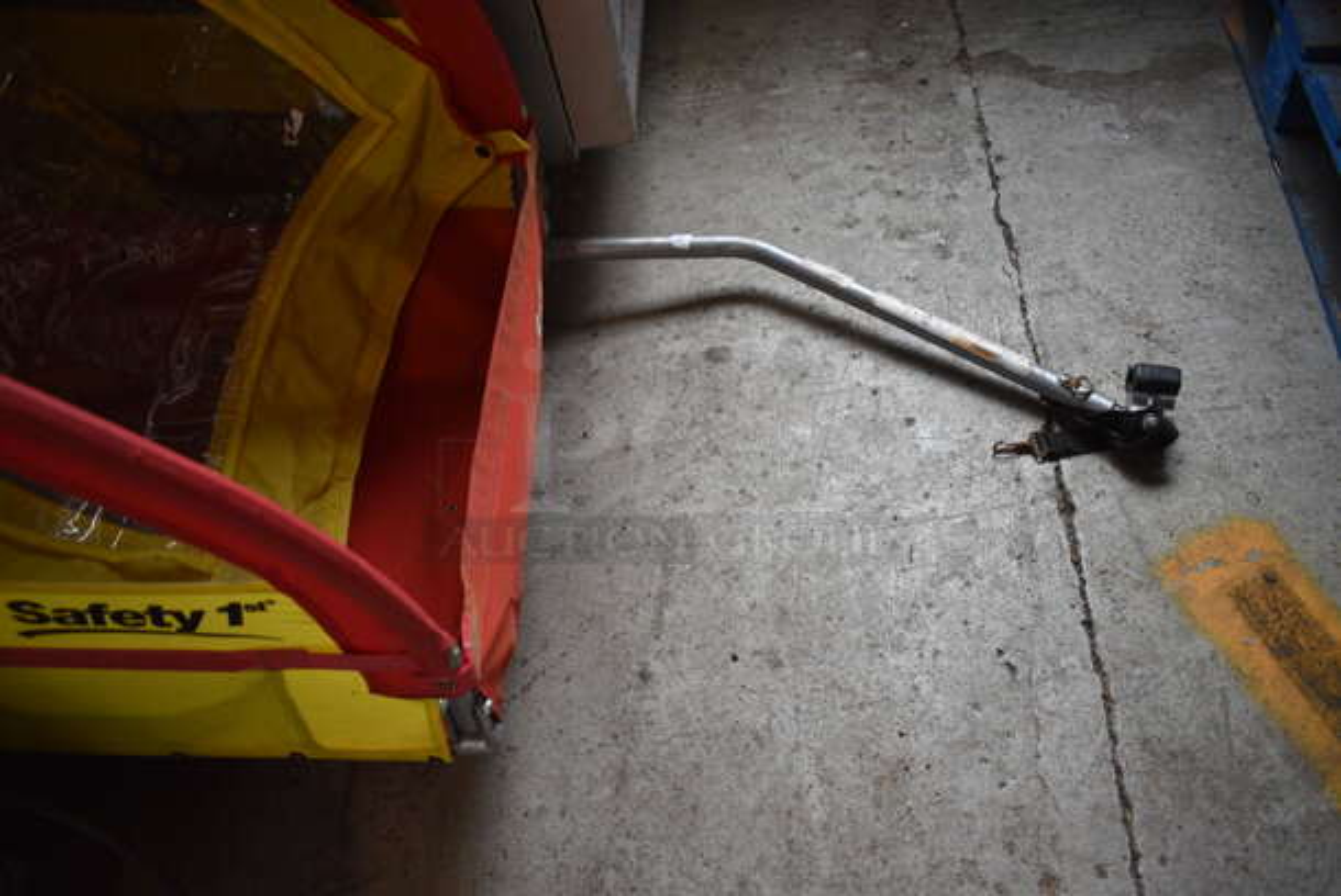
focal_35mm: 27
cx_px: 670
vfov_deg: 48.0
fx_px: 1007
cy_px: 448
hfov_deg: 67.3
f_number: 3.5
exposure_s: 1/250
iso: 640
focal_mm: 18
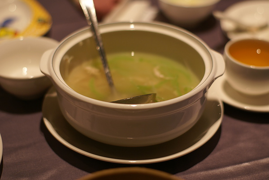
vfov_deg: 18.2
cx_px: 134
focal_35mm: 75
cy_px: 90
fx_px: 561
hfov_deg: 27.0
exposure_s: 1/80
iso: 160
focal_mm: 50
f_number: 1.7
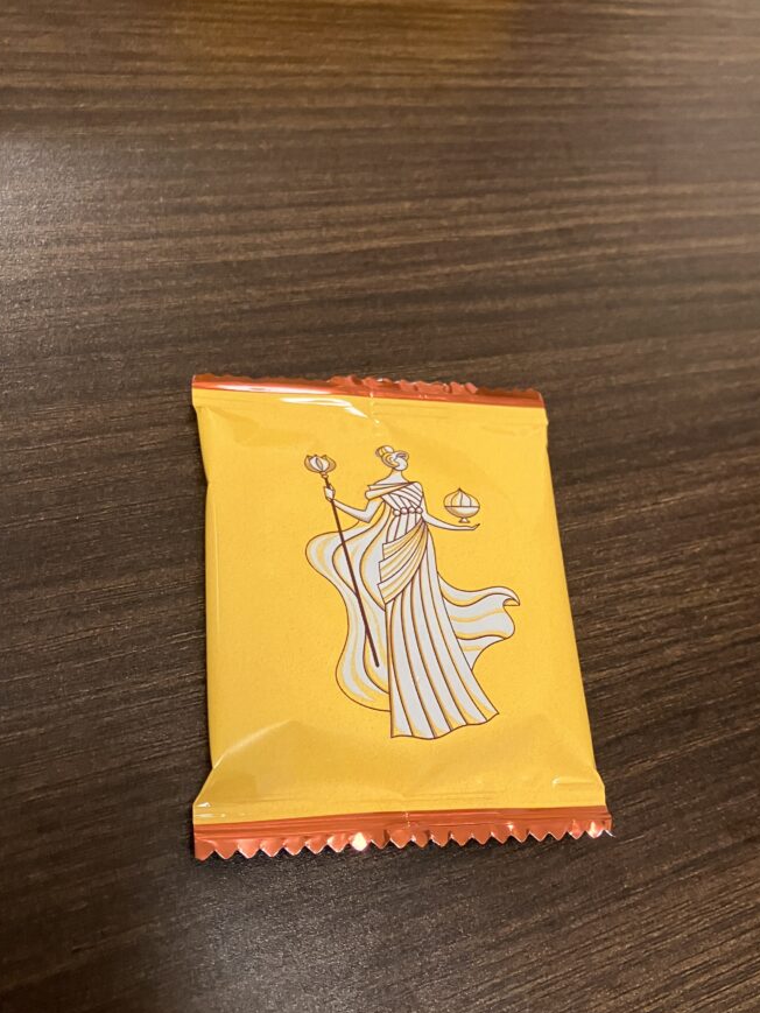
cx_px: 438
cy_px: 541
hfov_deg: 42.8
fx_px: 966
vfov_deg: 55.3
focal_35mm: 33
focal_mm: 3.99
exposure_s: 1/43
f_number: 1.8
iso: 320
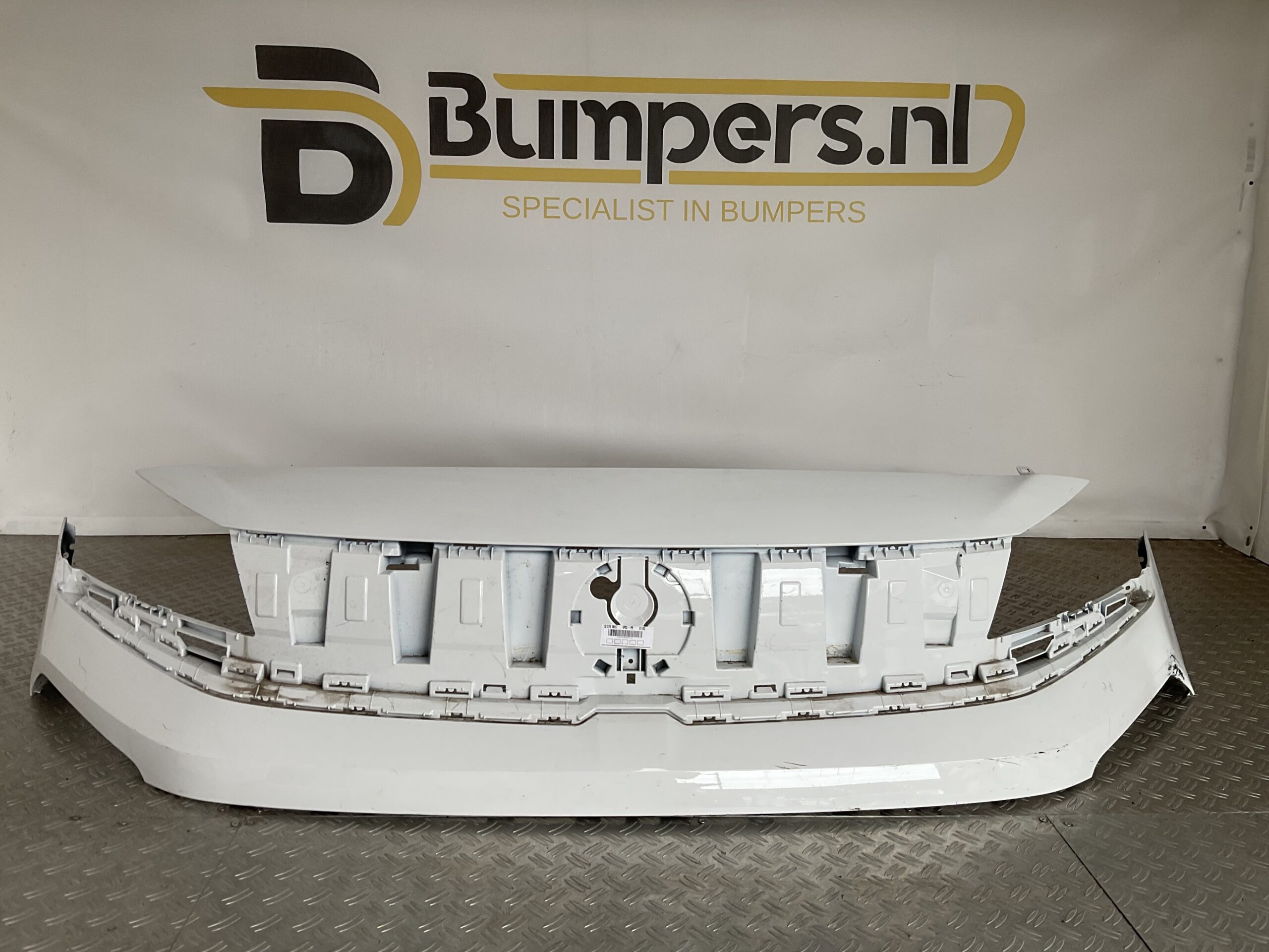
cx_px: 634
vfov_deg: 48.2
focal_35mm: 29
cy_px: 476
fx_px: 1063
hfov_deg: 61.7
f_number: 1.8
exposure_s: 1/120
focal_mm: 3
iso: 20
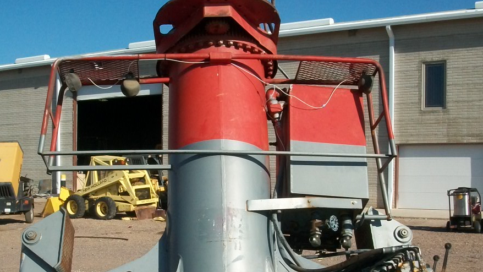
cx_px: 201
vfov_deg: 22.1
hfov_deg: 38.4
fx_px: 692
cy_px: 184
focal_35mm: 54
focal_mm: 5.7
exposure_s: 1/500
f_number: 5.5
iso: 80
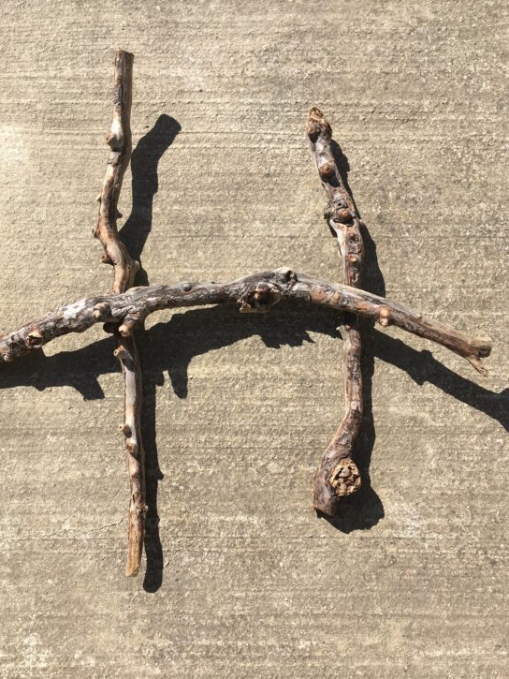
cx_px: 247
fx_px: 627
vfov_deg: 56.8
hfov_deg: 44.2
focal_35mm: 32
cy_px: 343
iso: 25
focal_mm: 4.15
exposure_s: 1/1570
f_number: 2.2
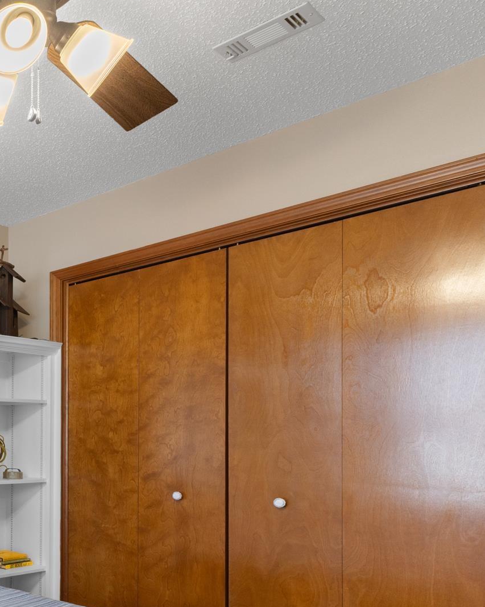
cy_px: 465
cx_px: -221
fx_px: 592
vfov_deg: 51.6
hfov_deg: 29.5
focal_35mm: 33
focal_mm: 10
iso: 400
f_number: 8
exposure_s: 1/2
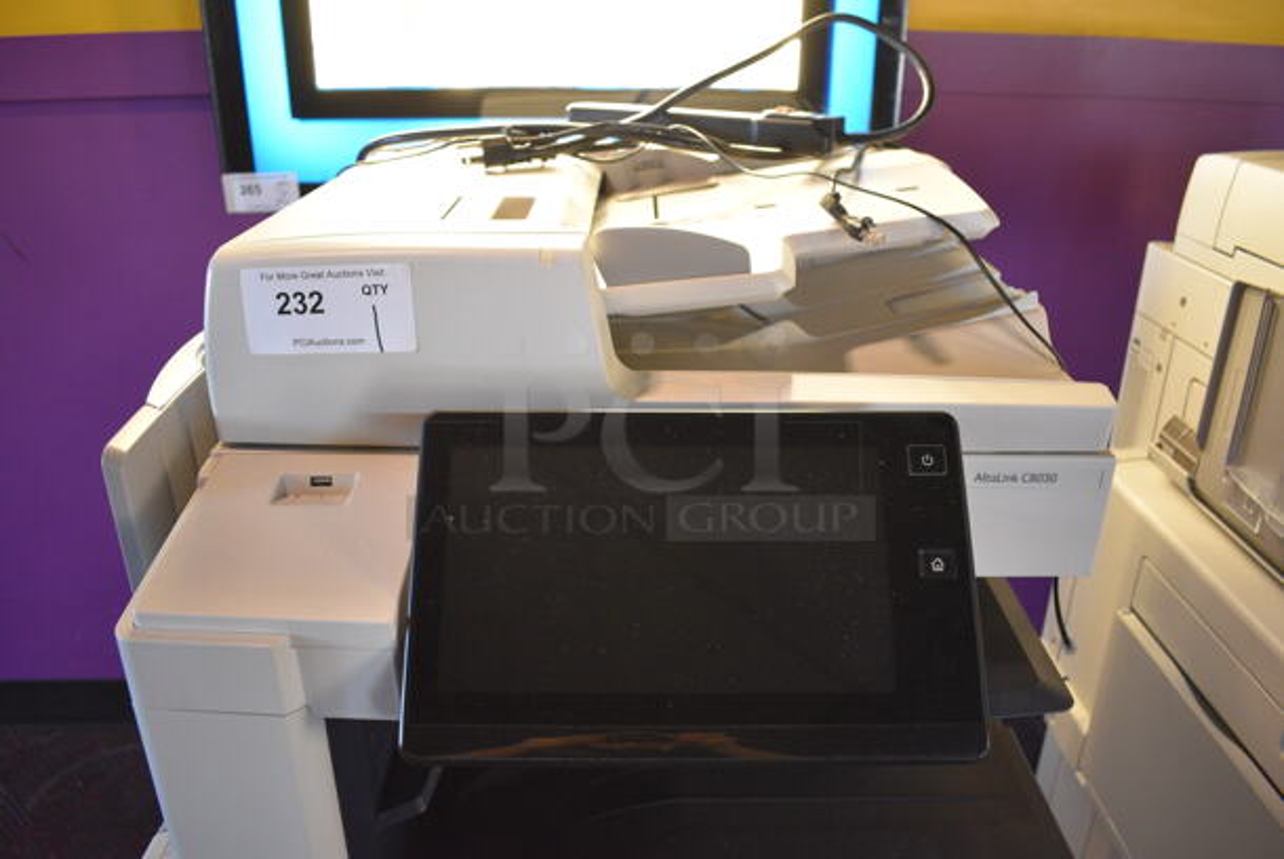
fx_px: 964
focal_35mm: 27
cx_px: 642
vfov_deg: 48.0
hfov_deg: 67.3
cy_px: 430
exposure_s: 1/125
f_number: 3.5
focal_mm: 18
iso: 2000
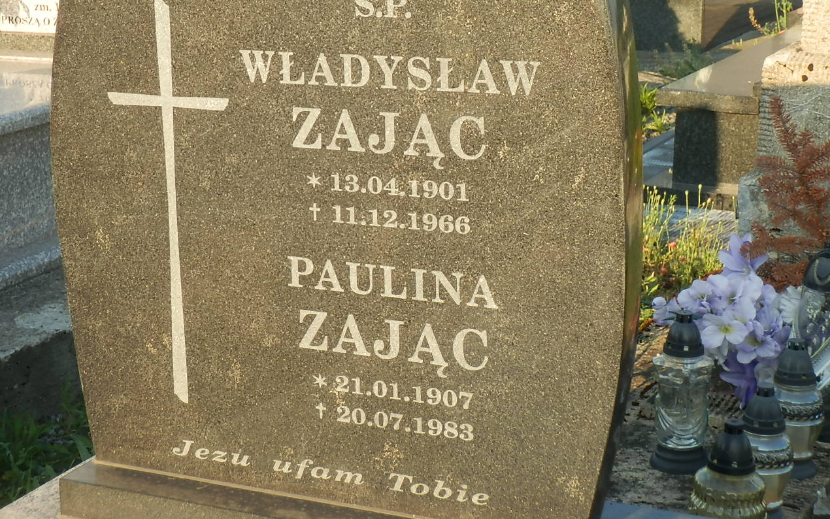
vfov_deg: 13.9
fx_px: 2126
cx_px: 414
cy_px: 209
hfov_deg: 22.1
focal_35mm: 94
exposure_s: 1/125
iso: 80
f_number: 5.1
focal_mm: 15.5
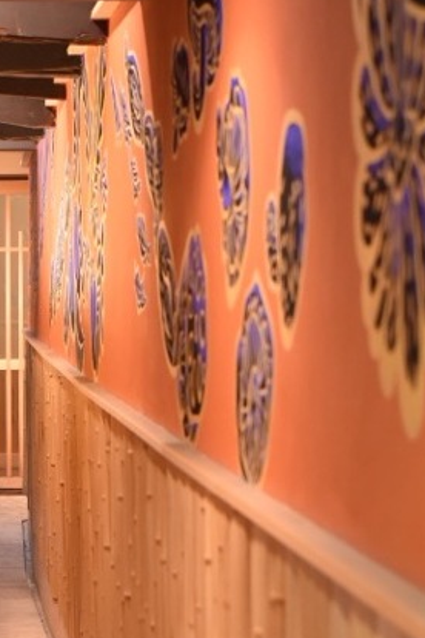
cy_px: 316
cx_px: -60
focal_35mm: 141
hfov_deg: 9.6
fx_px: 2497
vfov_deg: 14.6
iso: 1600
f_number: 3.2
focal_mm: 38
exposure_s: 1/25
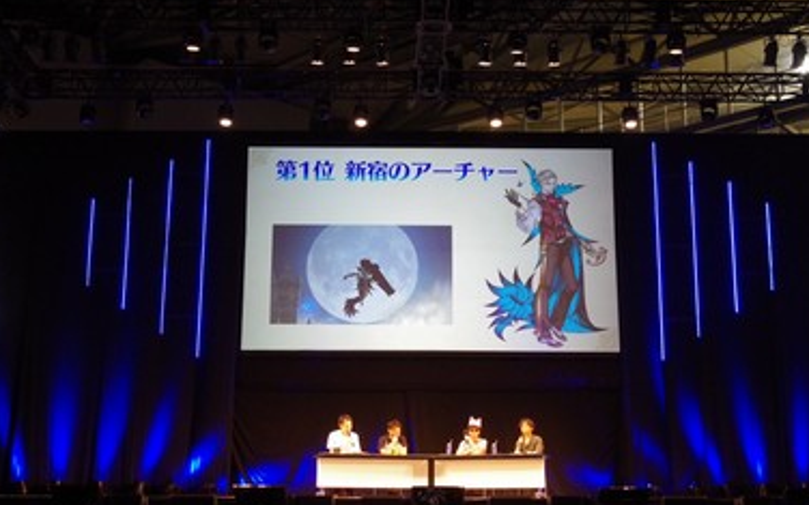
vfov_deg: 24.9
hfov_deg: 38.9
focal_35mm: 52
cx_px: 407
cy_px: 252
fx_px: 1146
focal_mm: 32
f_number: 7.1
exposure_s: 1/60
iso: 1600
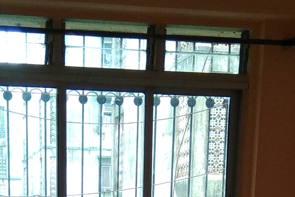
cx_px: 118
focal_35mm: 91
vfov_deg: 12.2
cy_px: 466
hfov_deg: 22.3
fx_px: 746
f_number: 2
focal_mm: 3.57
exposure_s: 1/100
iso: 200
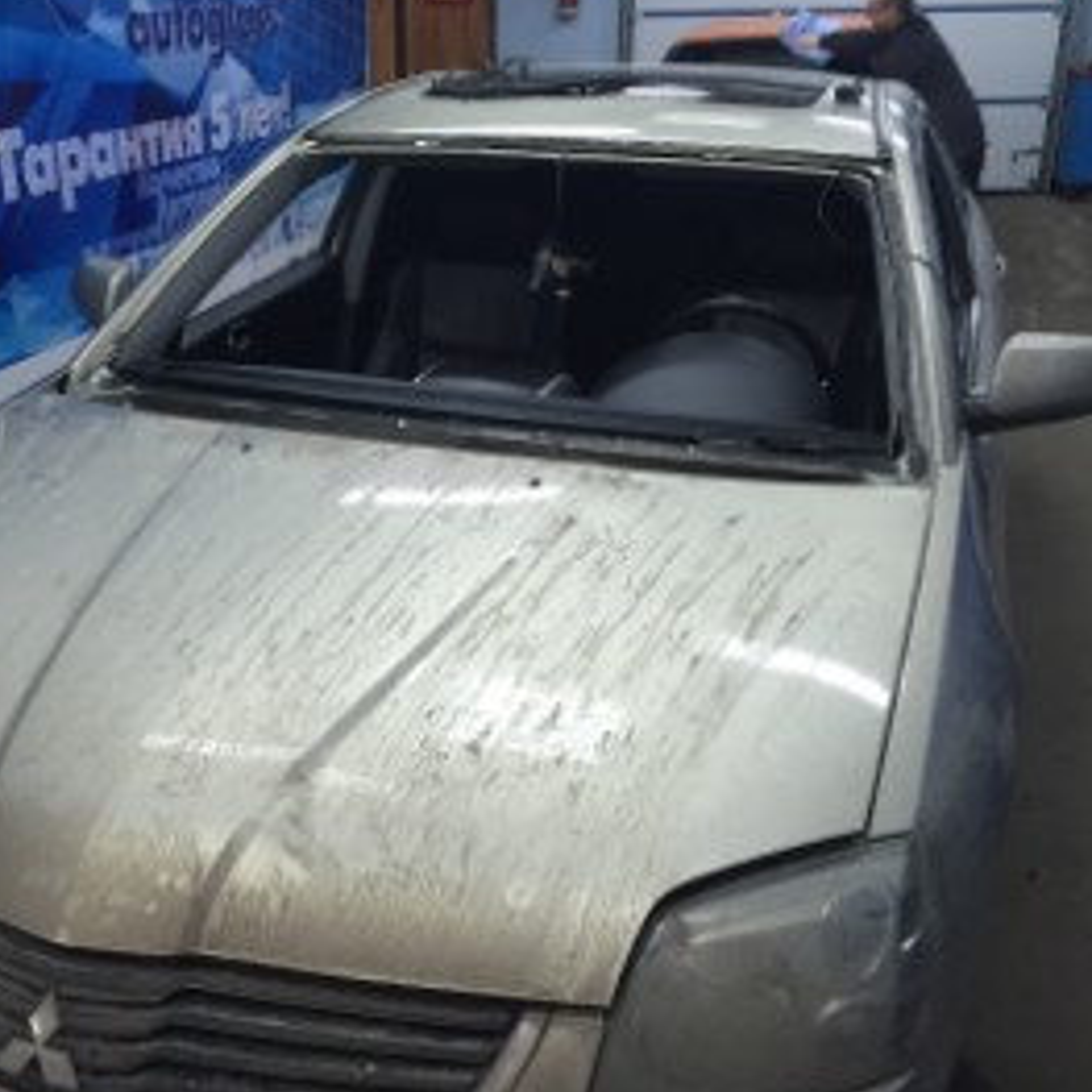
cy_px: 561
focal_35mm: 39
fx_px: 1392
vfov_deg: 42.8
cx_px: 411
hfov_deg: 42.5
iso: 100
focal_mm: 4.15
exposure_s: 1/33
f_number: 2.2
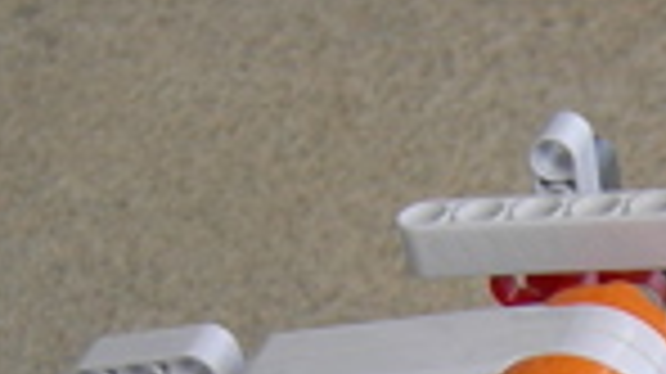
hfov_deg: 12.4
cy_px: 753
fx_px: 3000
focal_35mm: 170
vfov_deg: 6.9
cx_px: 819
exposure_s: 1/30.3
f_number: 2.7
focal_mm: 7.5
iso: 64
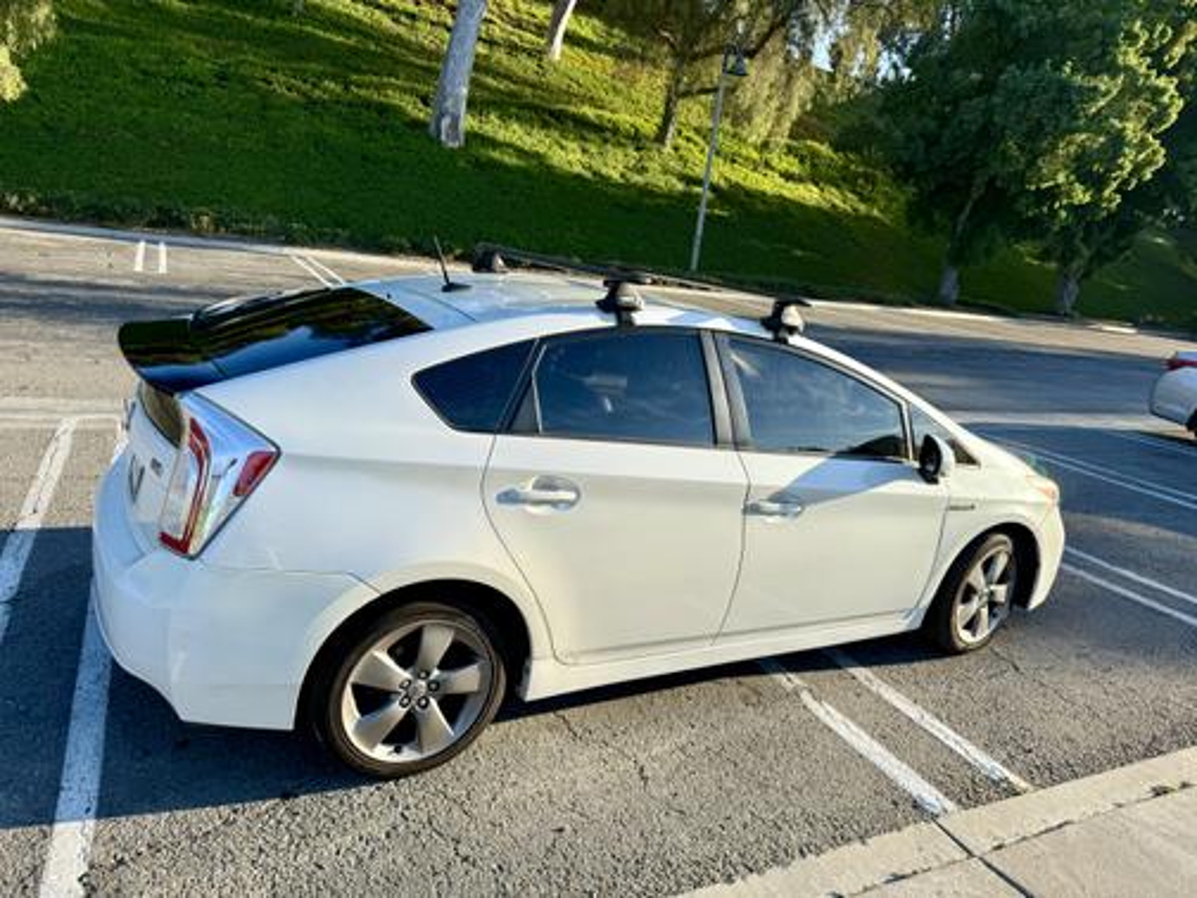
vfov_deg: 56.8
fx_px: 830
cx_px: 598
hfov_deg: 71.6
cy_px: 449
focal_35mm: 24
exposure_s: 1/1855
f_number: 1.78
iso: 80
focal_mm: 6.76
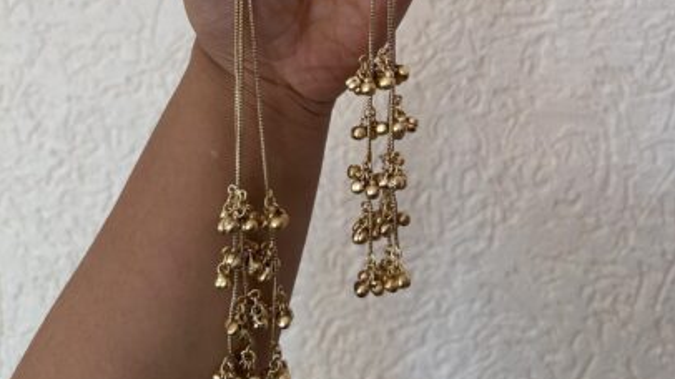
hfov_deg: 50.5
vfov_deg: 28.4
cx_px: 356
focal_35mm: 40
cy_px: 29
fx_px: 716
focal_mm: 5.7
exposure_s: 1/75
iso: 125
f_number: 1.5
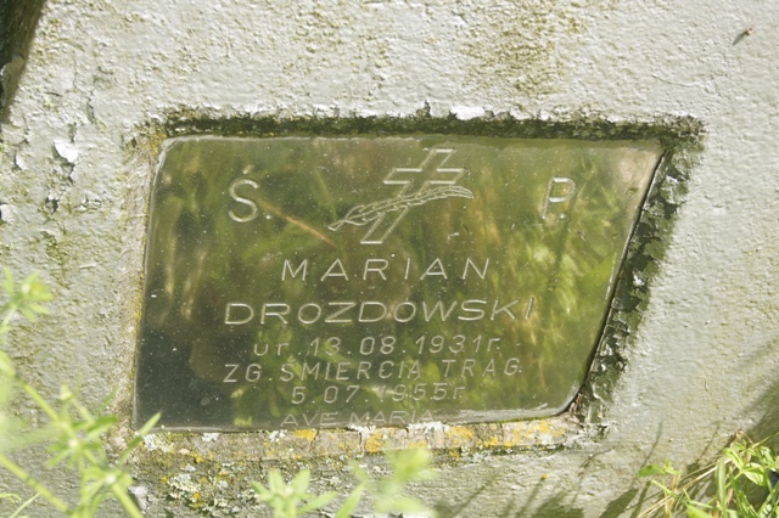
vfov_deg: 16.5
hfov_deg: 24.6
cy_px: 259
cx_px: 390
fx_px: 1784
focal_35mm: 82
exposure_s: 1/160
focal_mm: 55
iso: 200
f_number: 10
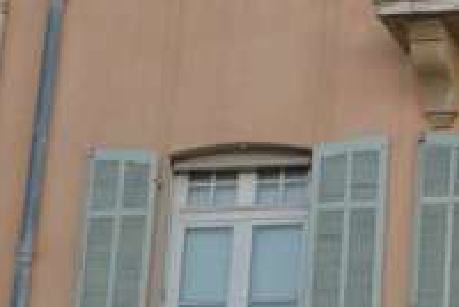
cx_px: 656
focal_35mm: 200
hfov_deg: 10.0
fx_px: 2554
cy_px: -199
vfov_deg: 6.8
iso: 720
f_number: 2.8
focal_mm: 50
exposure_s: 1/50
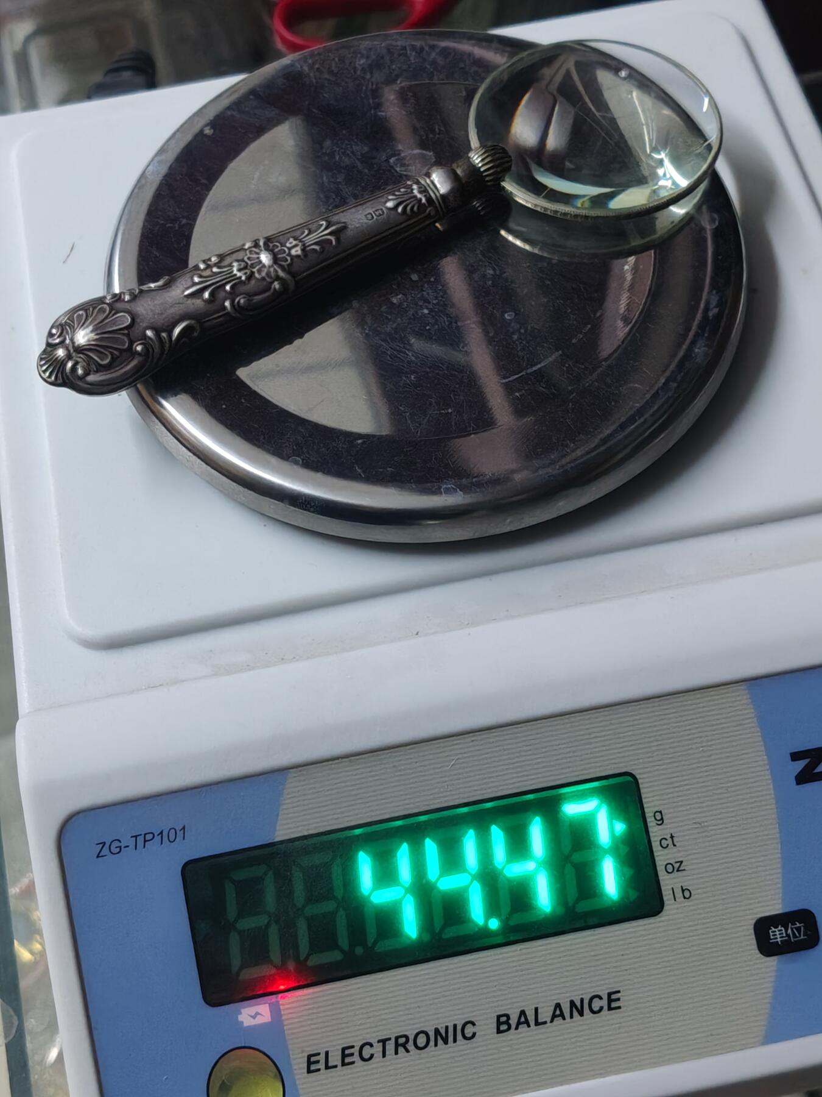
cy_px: 548
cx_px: 411
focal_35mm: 51
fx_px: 1615
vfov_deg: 37.5
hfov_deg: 28.6
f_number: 1.88
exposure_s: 1/100
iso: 1169
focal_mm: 4.84
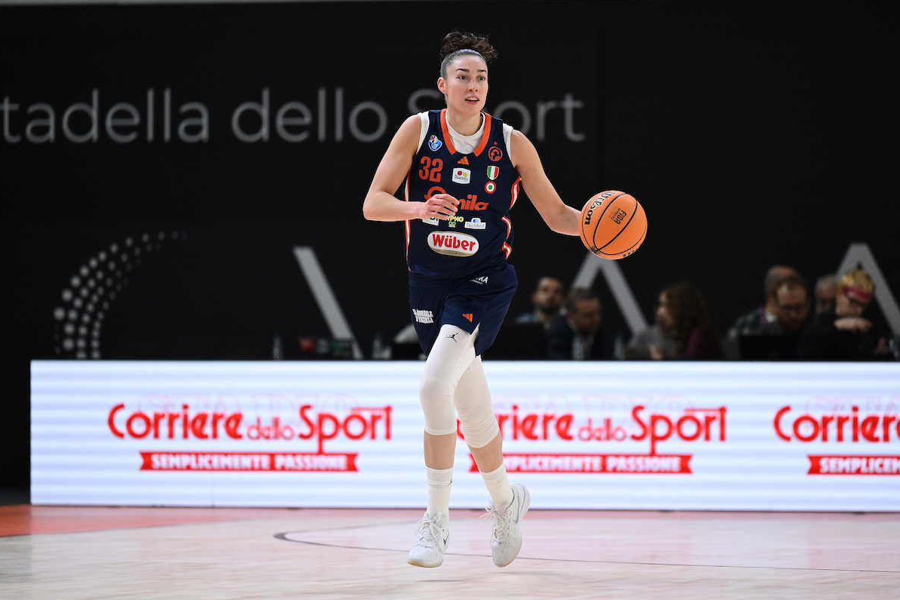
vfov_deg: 6.8
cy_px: 300
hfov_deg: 10.2
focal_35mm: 201
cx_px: 448
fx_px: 5025
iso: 2500
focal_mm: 200
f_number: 2.8
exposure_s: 1/1600
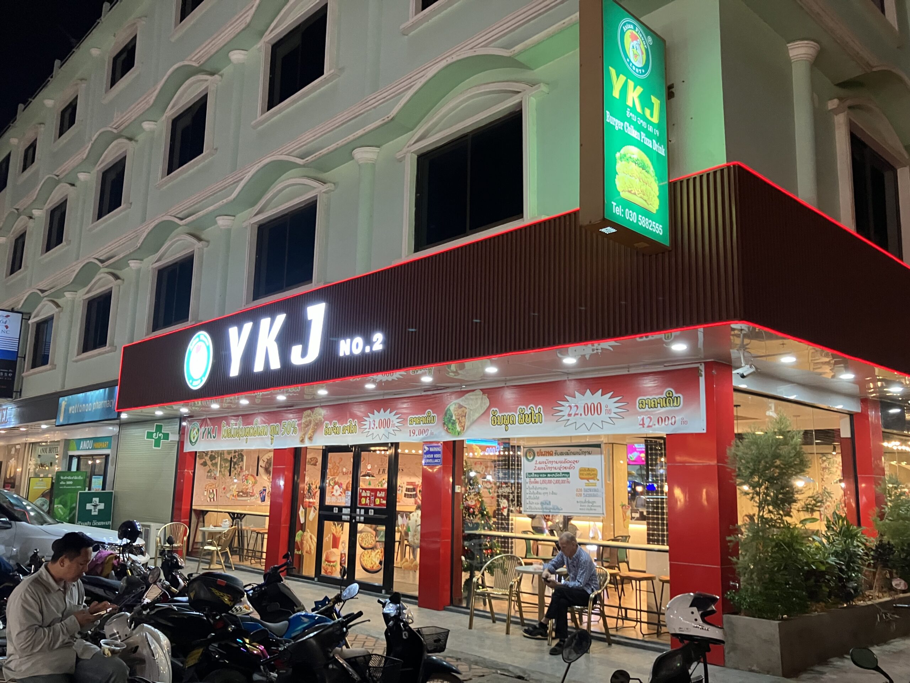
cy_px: 342
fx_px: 736
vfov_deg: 49.7
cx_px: 455
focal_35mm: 28
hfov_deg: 63.4
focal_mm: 3.99
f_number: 1.8
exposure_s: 1/50
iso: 250
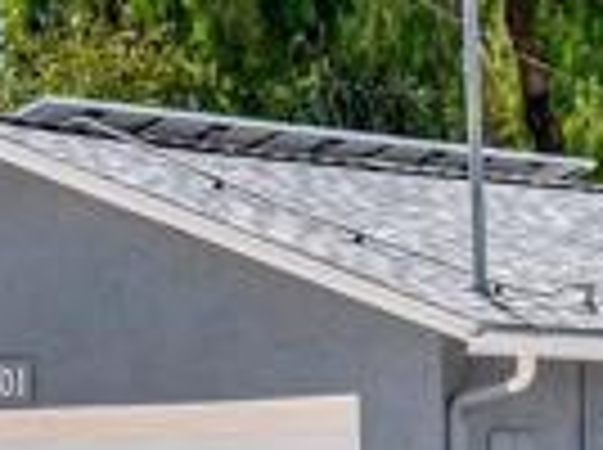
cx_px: 1426
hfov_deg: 8.3
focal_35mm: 221
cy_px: 349
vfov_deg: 6.7
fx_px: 3843
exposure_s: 1/1600
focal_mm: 30
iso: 400
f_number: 8
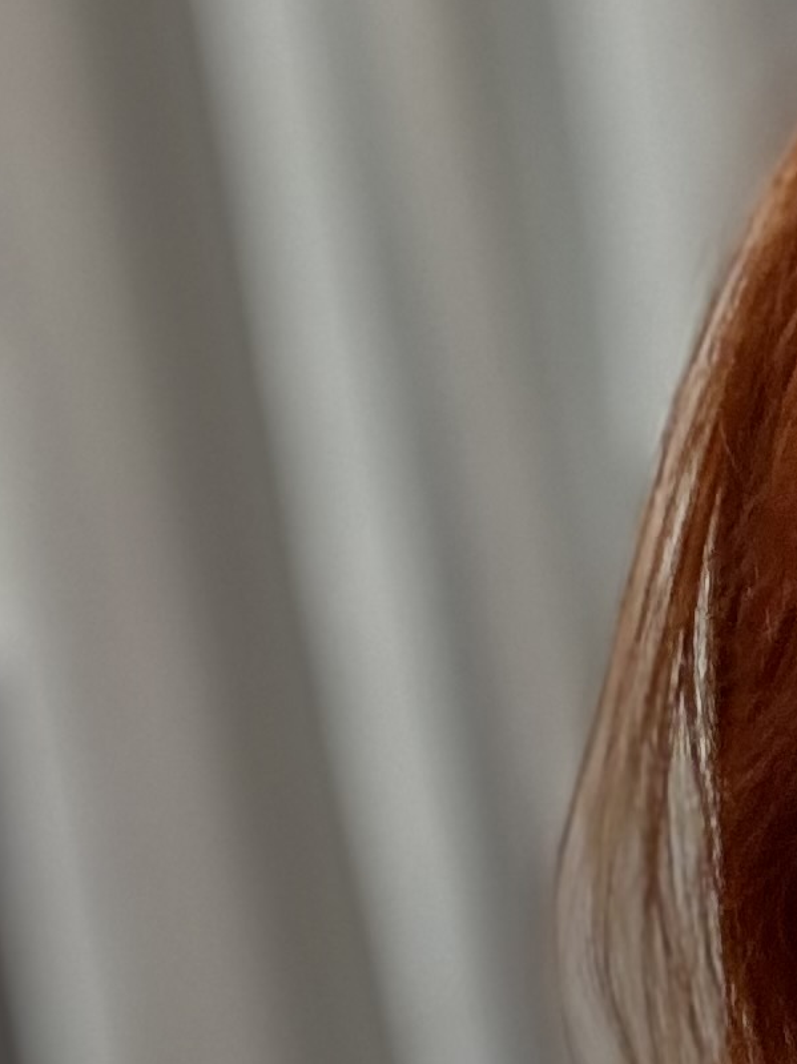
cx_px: 1527
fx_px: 3562
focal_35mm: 116
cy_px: 1655
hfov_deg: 11.6
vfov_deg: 15.5
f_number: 1.9
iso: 125
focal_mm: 2.69
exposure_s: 1/50
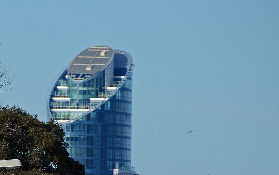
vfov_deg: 1.2
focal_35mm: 1087
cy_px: 219
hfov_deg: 1.9
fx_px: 8268
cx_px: -51
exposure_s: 1/320
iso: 200
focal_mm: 300
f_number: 13
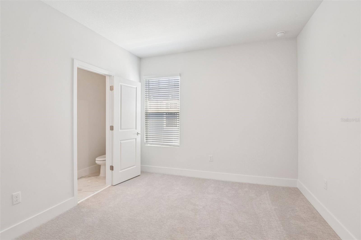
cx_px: 180
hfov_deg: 96.7
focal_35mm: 16
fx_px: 160
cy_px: 120
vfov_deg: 73.7
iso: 400
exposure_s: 1/50
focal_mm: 16
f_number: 8
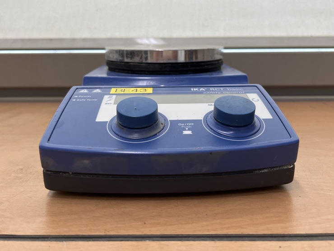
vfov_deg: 53.1
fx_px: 251
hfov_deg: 67.3
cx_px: 167
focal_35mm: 26
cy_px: 126
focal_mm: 5.1
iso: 50
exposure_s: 1/120
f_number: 1.6
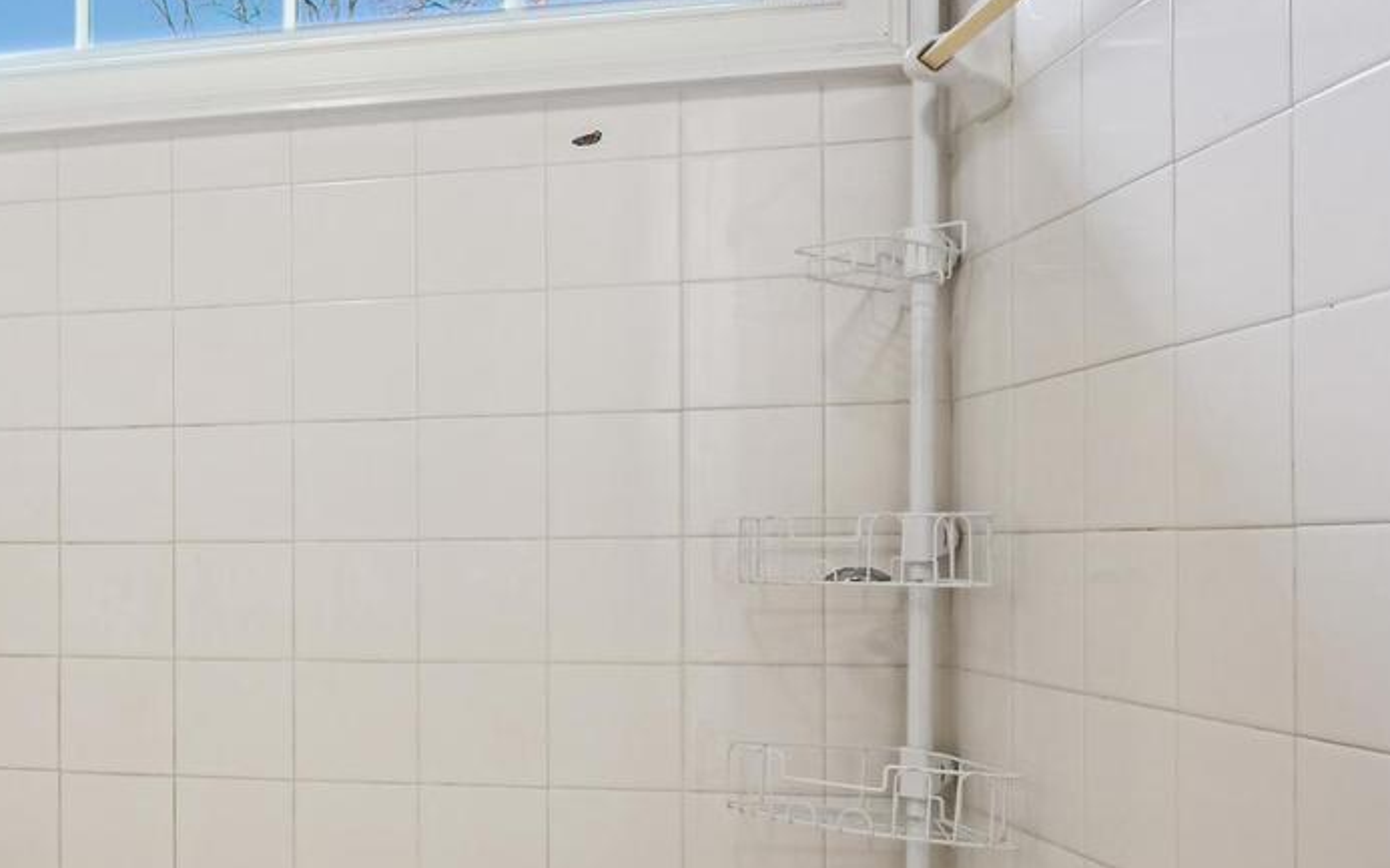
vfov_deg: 35.0
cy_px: 567
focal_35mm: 36
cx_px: -24
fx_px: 1364
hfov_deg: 45.0
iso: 640
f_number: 8
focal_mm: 17
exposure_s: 1/30
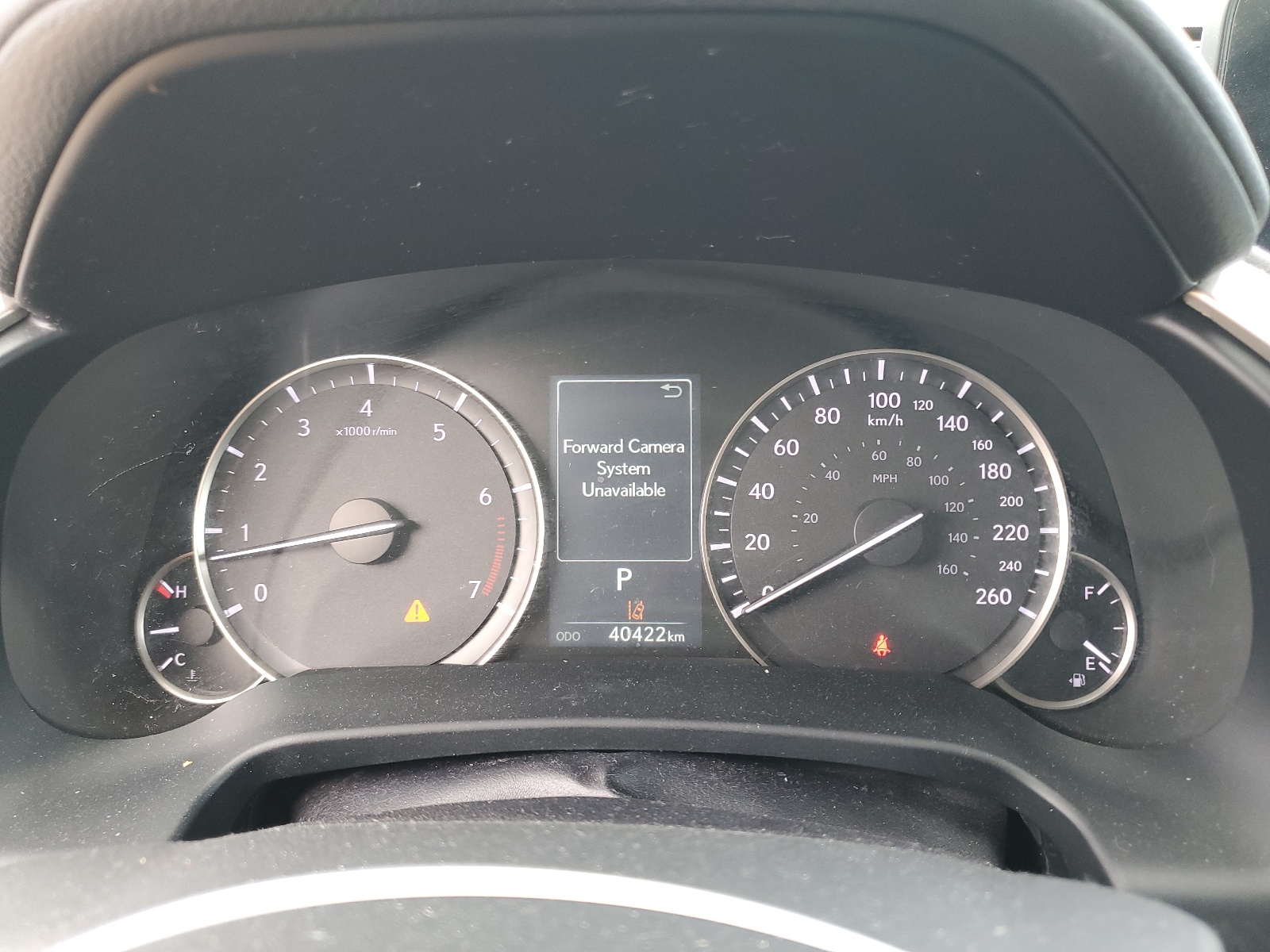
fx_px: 954
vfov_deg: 53.1
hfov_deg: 67.3
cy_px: 476
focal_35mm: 26
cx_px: 635
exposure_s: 1/60.2
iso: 75
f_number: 1.5
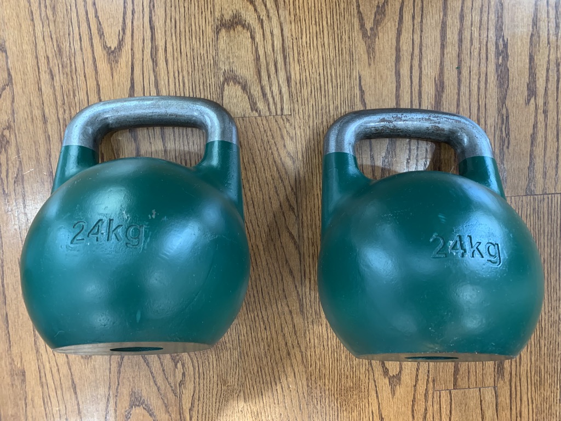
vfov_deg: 53.1
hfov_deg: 67.3
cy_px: 210
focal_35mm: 26
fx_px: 421
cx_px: 280
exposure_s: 1/40
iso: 320
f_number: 1.8
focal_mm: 4.25
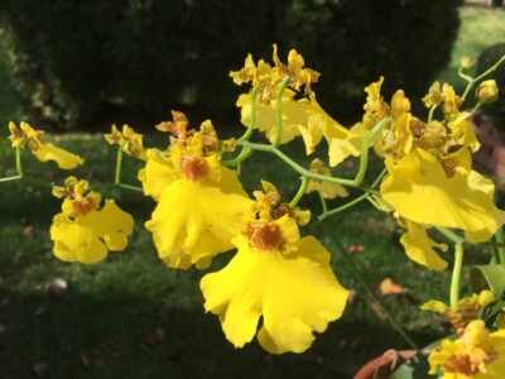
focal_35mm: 29
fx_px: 423
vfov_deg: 48.2
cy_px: 190
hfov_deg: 61.7
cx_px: 252
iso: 25
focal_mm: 4.15
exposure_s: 1/754
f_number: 2.2
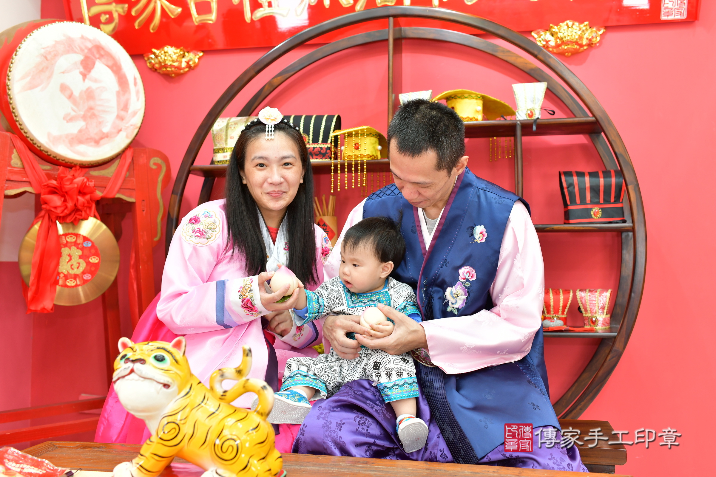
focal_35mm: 35
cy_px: 238
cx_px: 358
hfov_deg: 54.4
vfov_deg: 37.9
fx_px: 696
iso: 800
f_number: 4.5
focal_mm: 35
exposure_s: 1/200
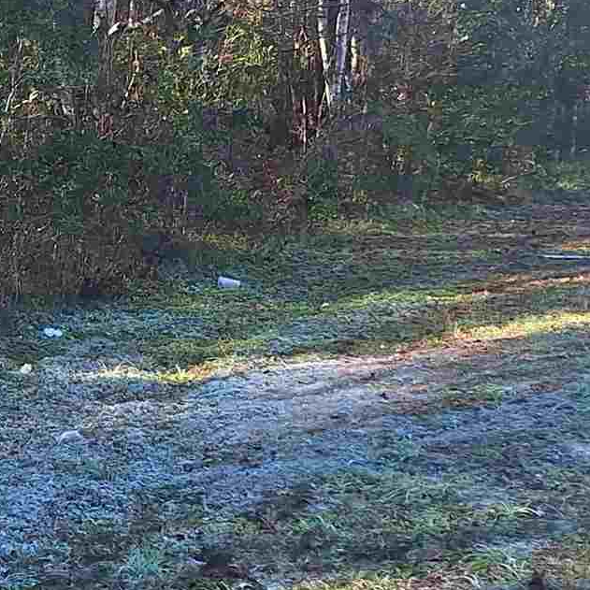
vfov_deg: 17.1
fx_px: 1909
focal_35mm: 99
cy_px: -20
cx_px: -425
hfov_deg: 15.4
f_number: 1.8
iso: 25
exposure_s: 1/368
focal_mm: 5.54
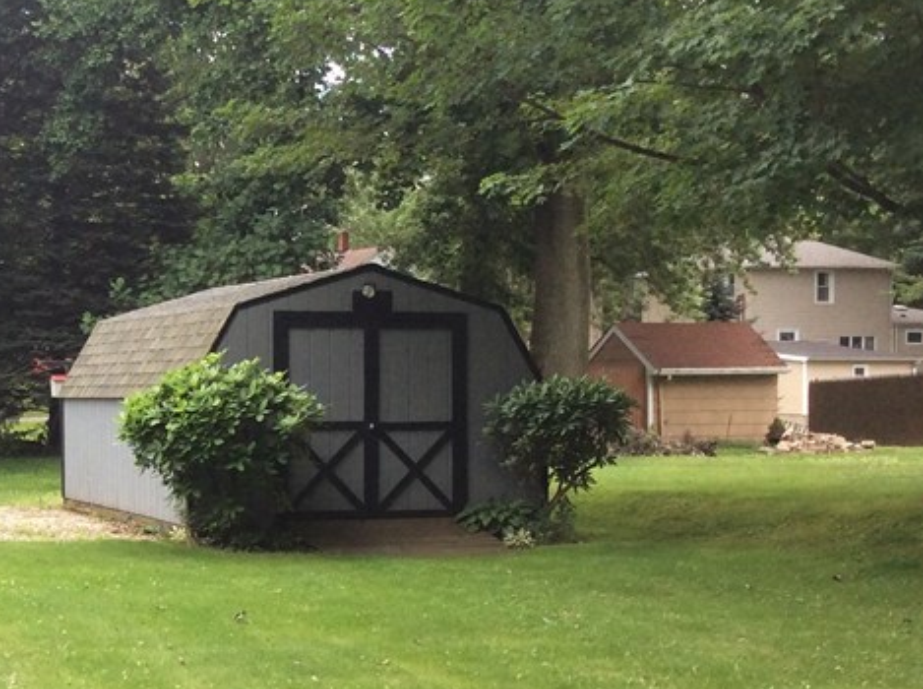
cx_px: 41
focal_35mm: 70
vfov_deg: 20.9
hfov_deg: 26.6
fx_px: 1863
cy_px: 413
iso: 50
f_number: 2.4
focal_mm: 3.3
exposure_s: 1/120
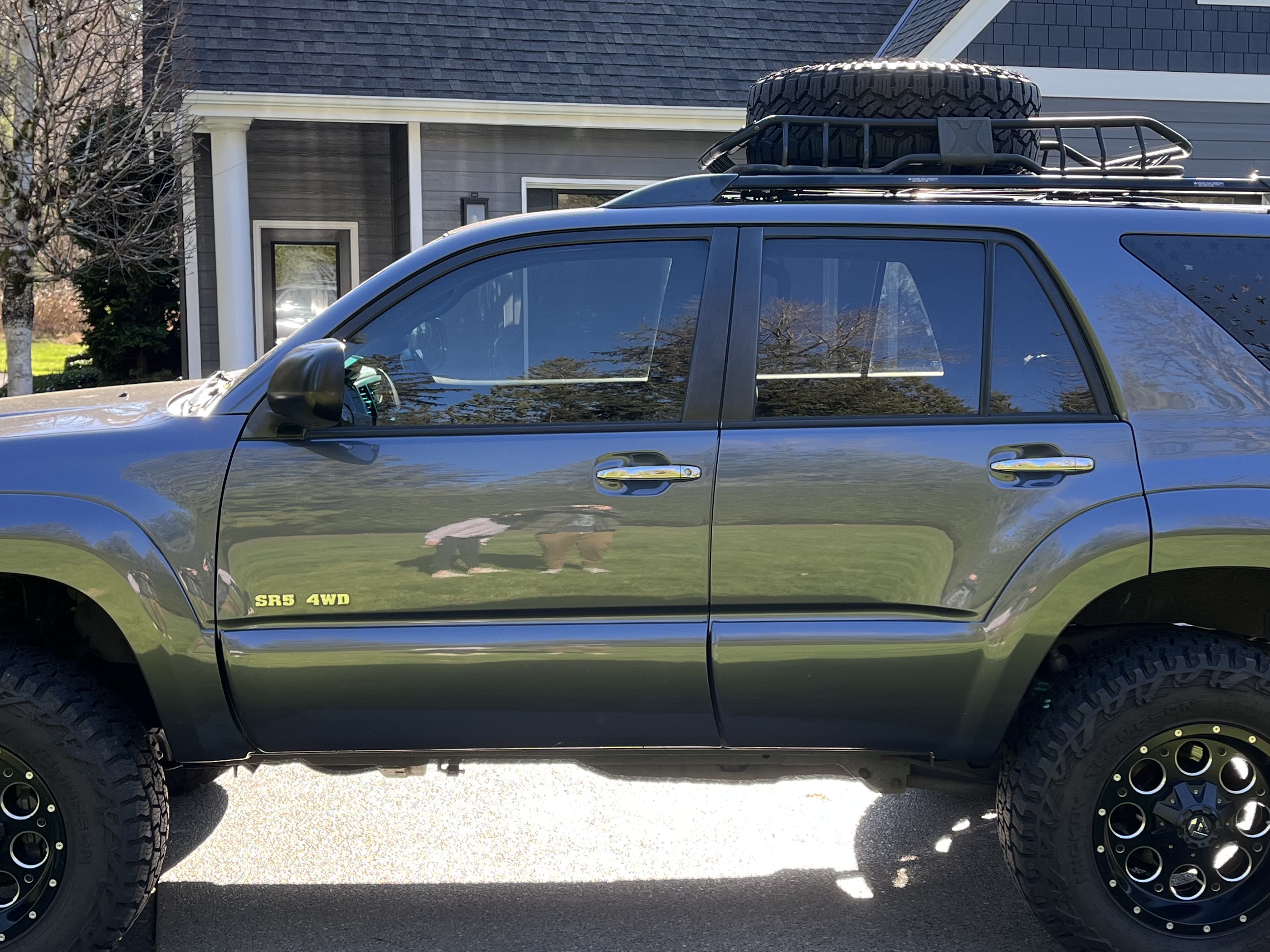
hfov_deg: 41.2
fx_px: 1688
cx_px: 648
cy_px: 490
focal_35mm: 46
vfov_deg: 31.5
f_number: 1.6
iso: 40
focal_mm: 5.1
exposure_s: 1/230
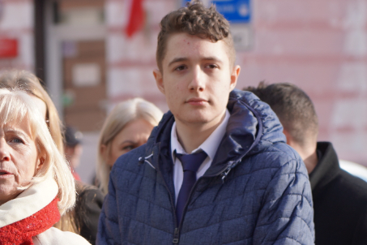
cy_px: 242
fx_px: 3068
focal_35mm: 301
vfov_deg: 4.6
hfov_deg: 6.8
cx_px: 83
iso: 100
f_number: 4.5
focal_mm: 105
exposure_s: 1/250
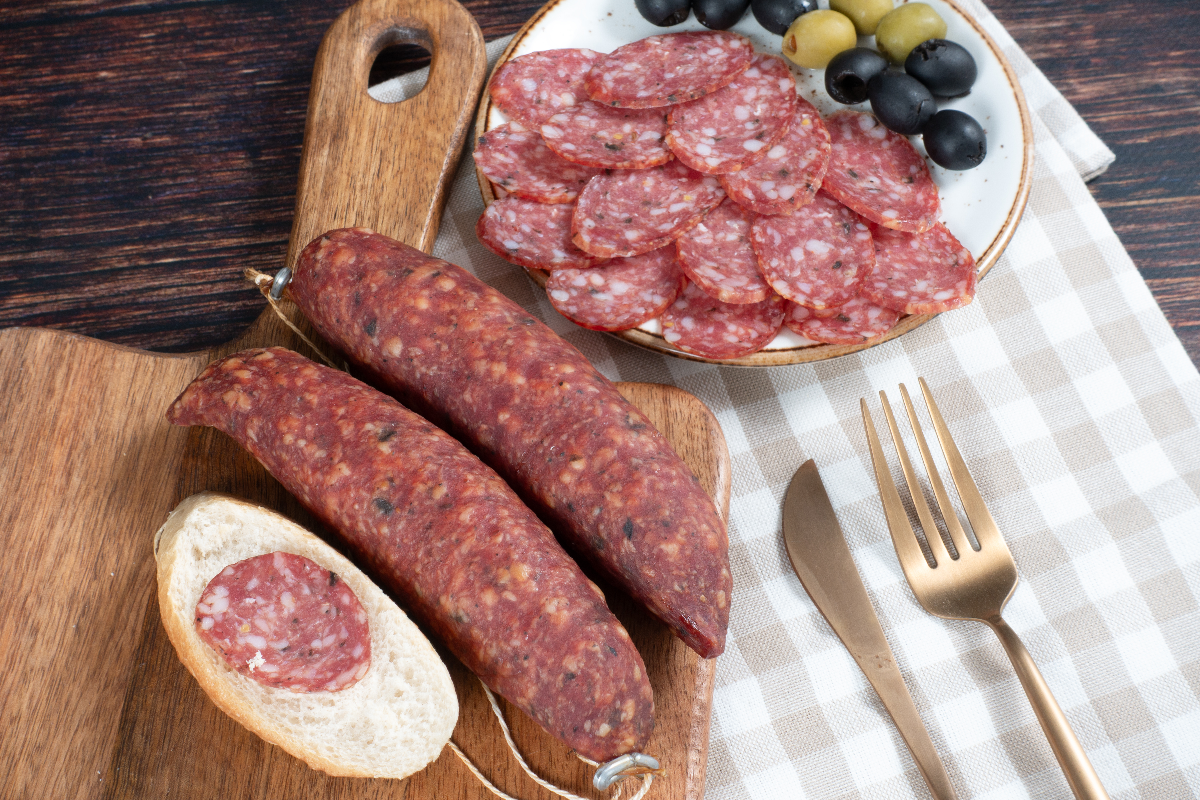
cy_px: 400
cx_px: 600
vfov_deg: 19.5
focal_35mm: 70
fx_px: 2333
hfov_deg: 28.8
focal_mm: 25.7
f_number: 8
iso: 125
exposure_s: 1/6
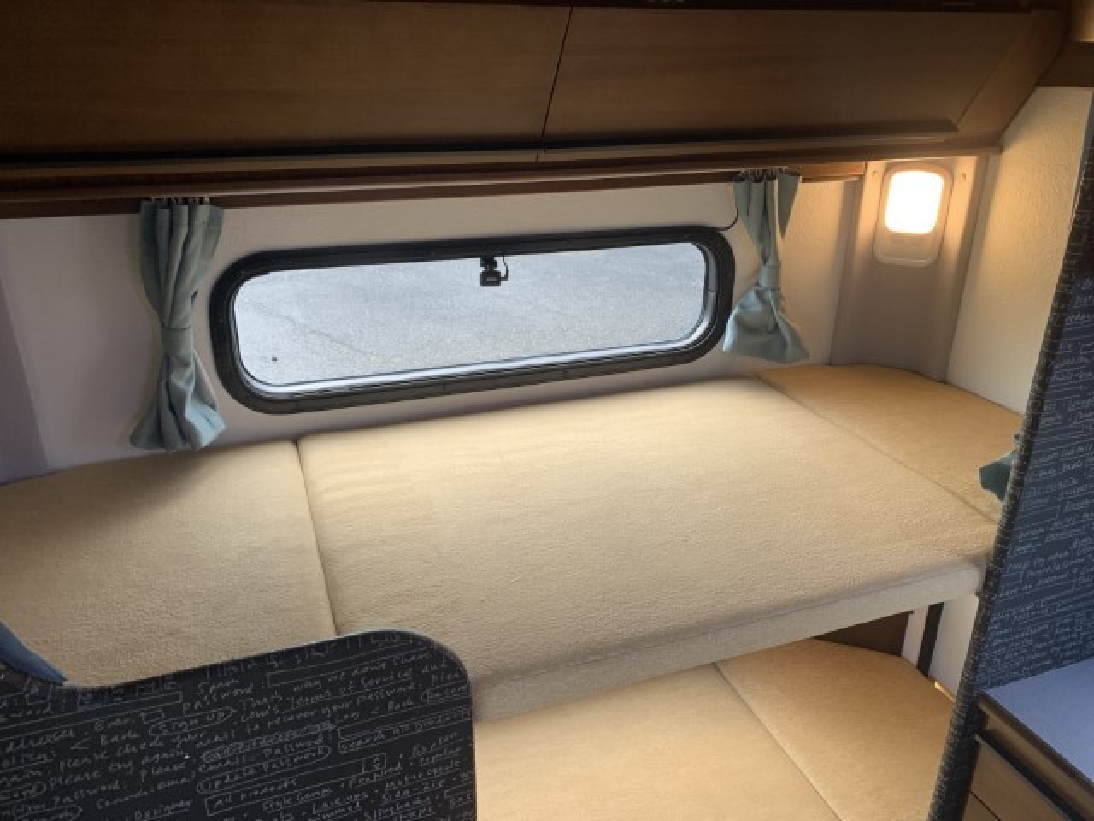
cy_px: 410
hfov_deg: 67.3
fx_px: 822
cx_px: 547
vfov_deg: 53.1
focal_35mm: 26
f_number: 1.8
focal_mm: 4.25
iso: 64
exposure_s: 1/121
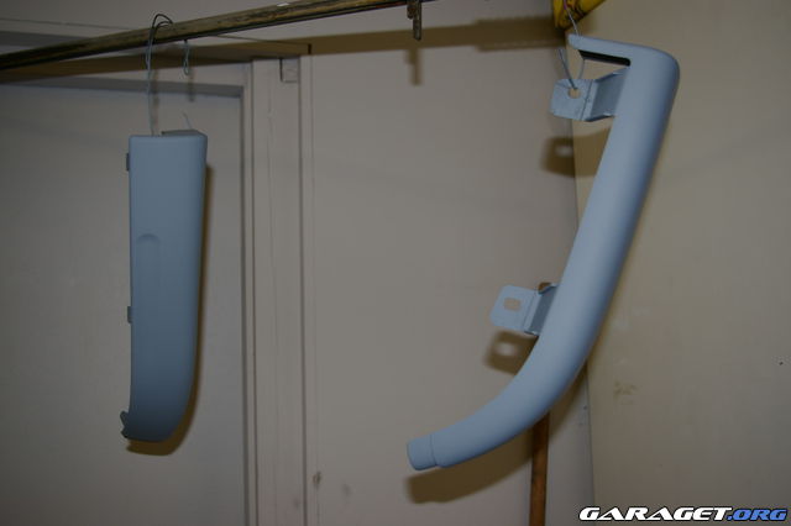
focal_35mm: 36
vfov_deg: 36.8
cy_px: 263
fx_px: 791
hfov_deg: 53.2
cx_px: 396
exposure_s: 1/45
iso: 200
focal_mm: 24
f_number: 4
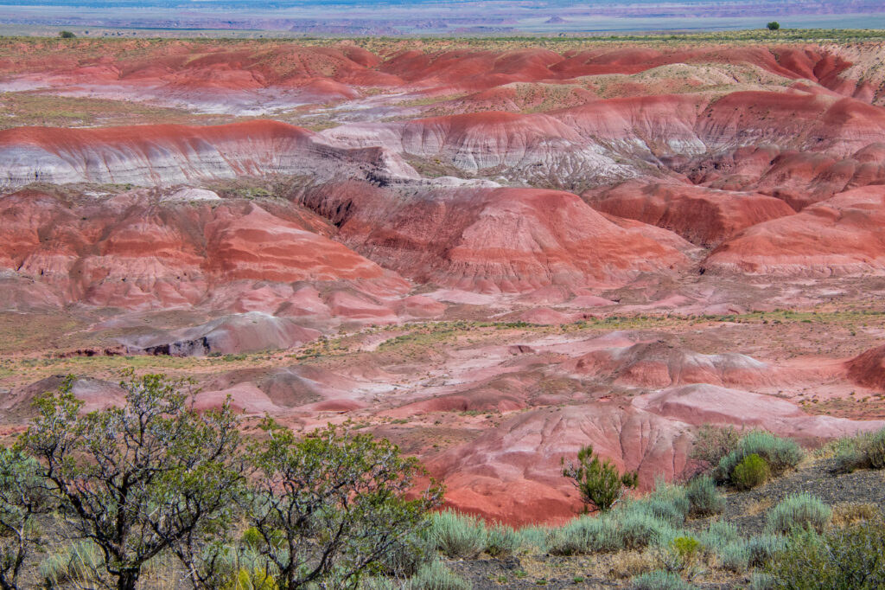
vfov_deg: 11.7
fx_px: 2875
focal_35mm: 117
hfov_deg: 17.5
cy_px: 295
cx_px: 442
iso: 200
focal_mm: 78
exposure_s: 1/640
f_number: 11
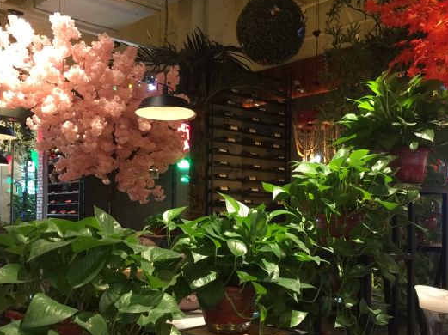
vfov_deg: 36.6
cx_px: 235
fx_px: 504
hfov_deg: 47.9
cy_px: 206
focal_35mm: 39
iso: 100
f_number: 2.2
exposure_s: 1/10
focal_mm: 4.15
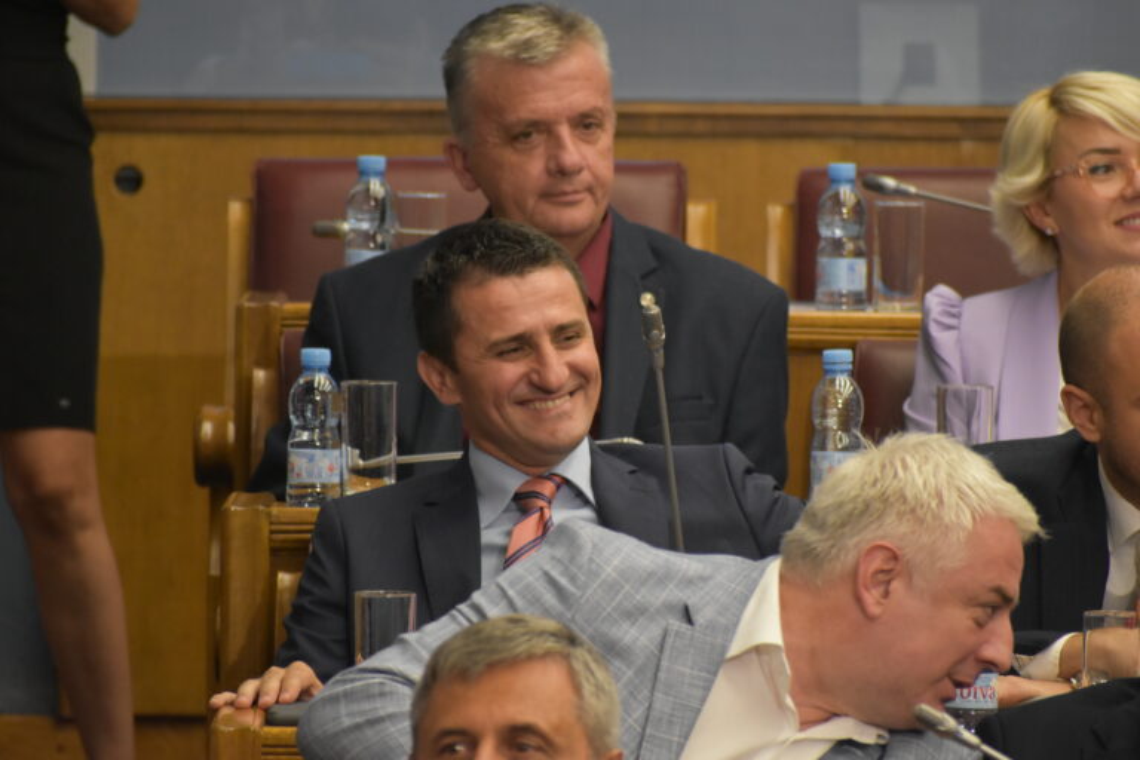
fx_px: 14249
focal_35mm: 450
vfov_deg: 3.1
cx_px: 570
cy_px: 380
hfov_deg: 4.6
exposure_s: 1/125
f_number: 6.3
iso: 2500
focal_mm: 300
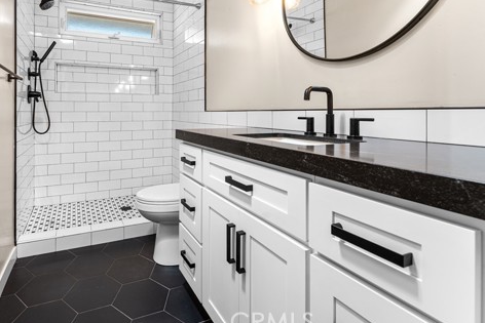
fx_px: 256
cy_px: 117
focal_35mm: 19
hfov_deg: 85.1
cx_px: 181
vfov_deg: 63.5
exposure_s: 1/2.5
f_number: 9
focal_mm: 14
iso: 250
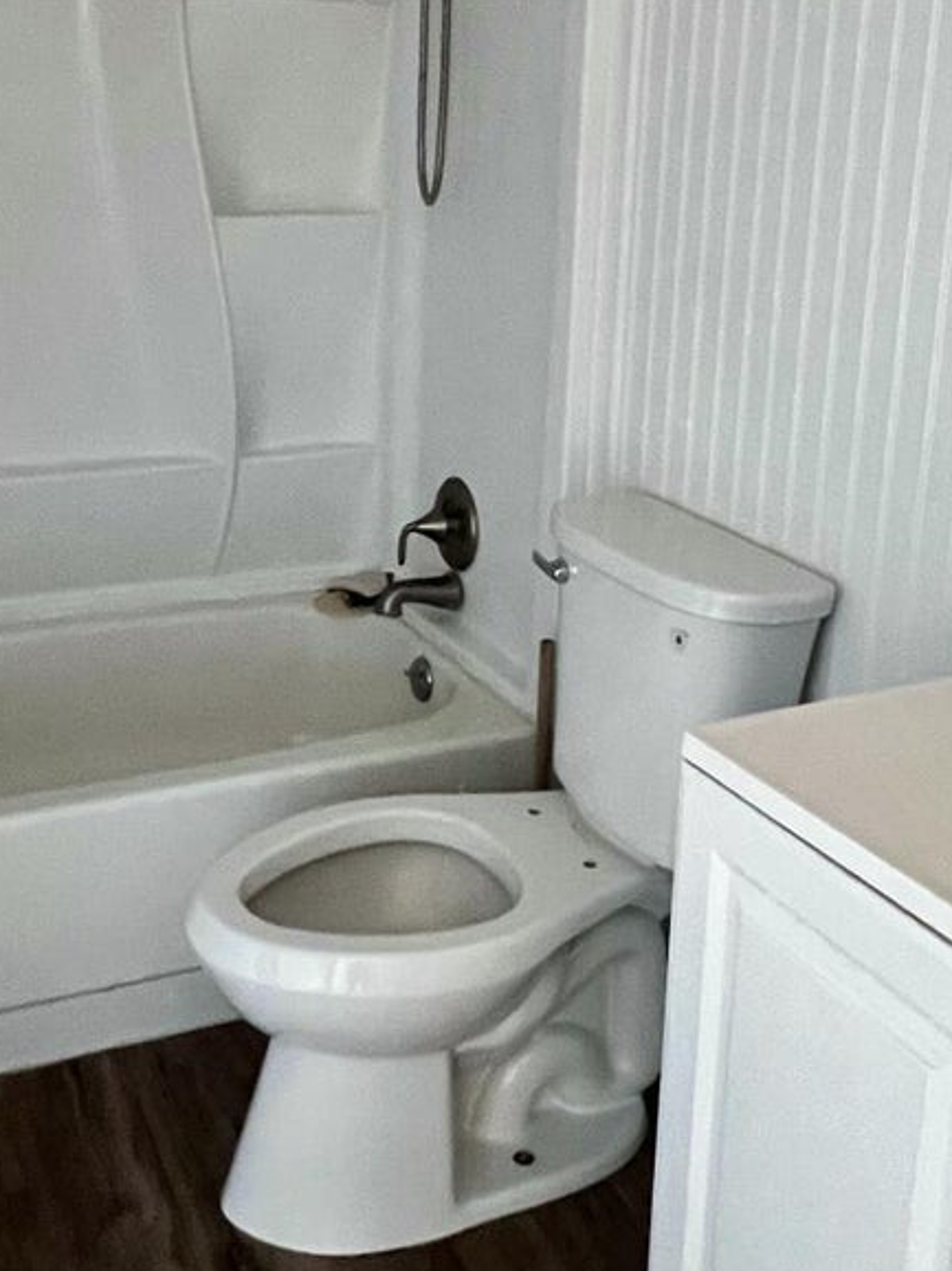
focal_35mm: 36
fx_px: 1321
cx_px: 354
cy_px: 433
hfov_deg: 39.4
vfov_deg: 50.5
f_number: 1.8
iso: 800
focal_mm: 1.57
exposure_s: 1/60
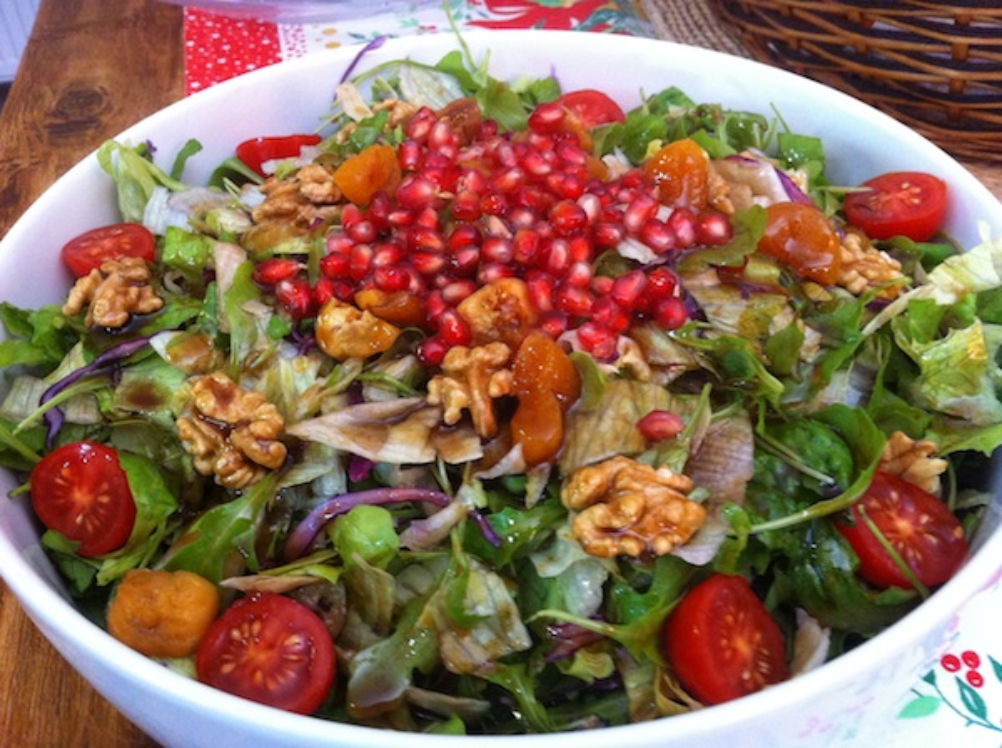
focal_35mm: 35
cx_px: 501
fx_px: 1011
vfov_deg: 40.6
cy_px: 374
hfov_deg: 52.7
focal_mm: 3.85
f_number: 2.8
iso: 320
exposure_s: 1/17
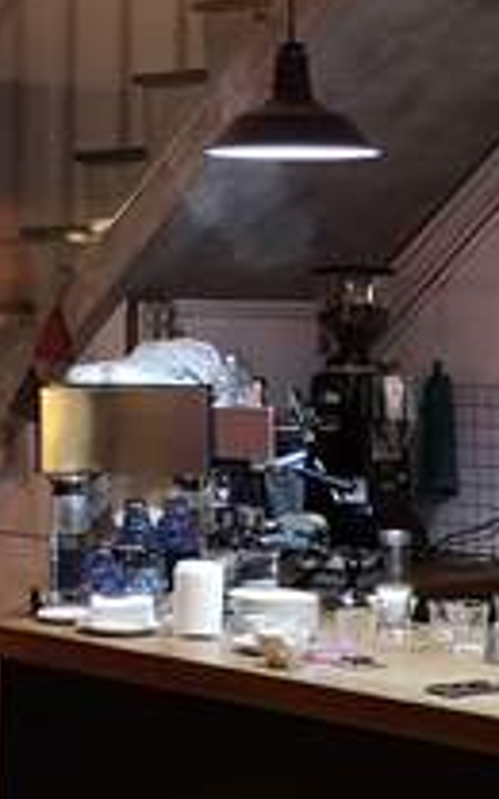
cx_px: 81
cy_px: -100
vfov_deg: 18.2
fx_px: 2393
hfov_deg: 11.8
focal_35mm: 110
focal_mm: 3.95
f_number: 1.8
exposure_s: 1/33.3
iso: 320
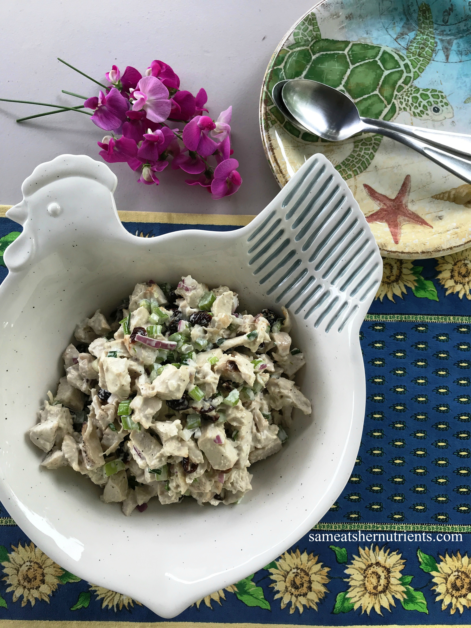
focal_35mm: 28
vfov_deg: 63.4
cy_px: 314
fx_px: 508
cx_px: 236
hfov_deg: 49.7
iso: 20
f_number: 1.8
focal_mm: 3.99
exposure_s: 1/253
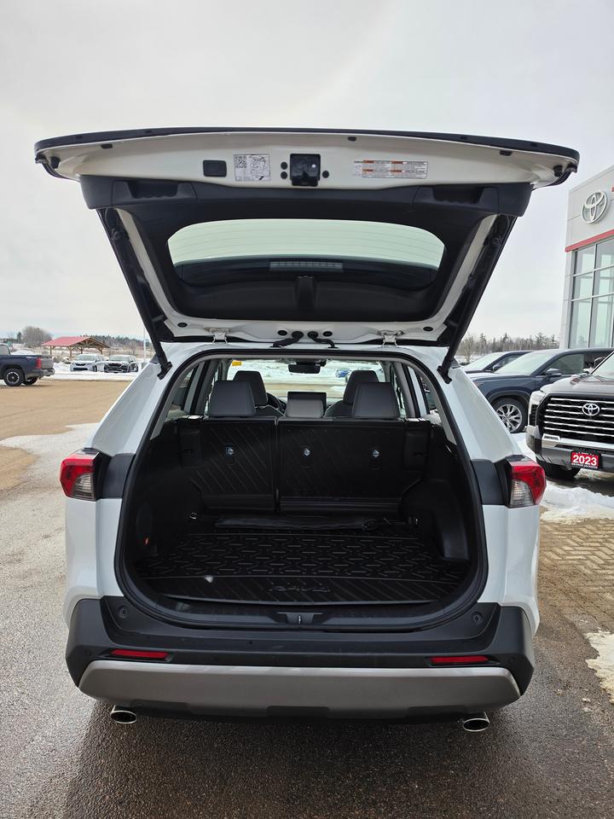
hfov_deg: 58.9
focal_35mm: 23
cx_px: 307
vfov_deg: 73.9
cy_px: 410
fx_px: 544
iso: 40
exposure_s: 1/7939
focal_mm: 6.5
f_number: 1.4
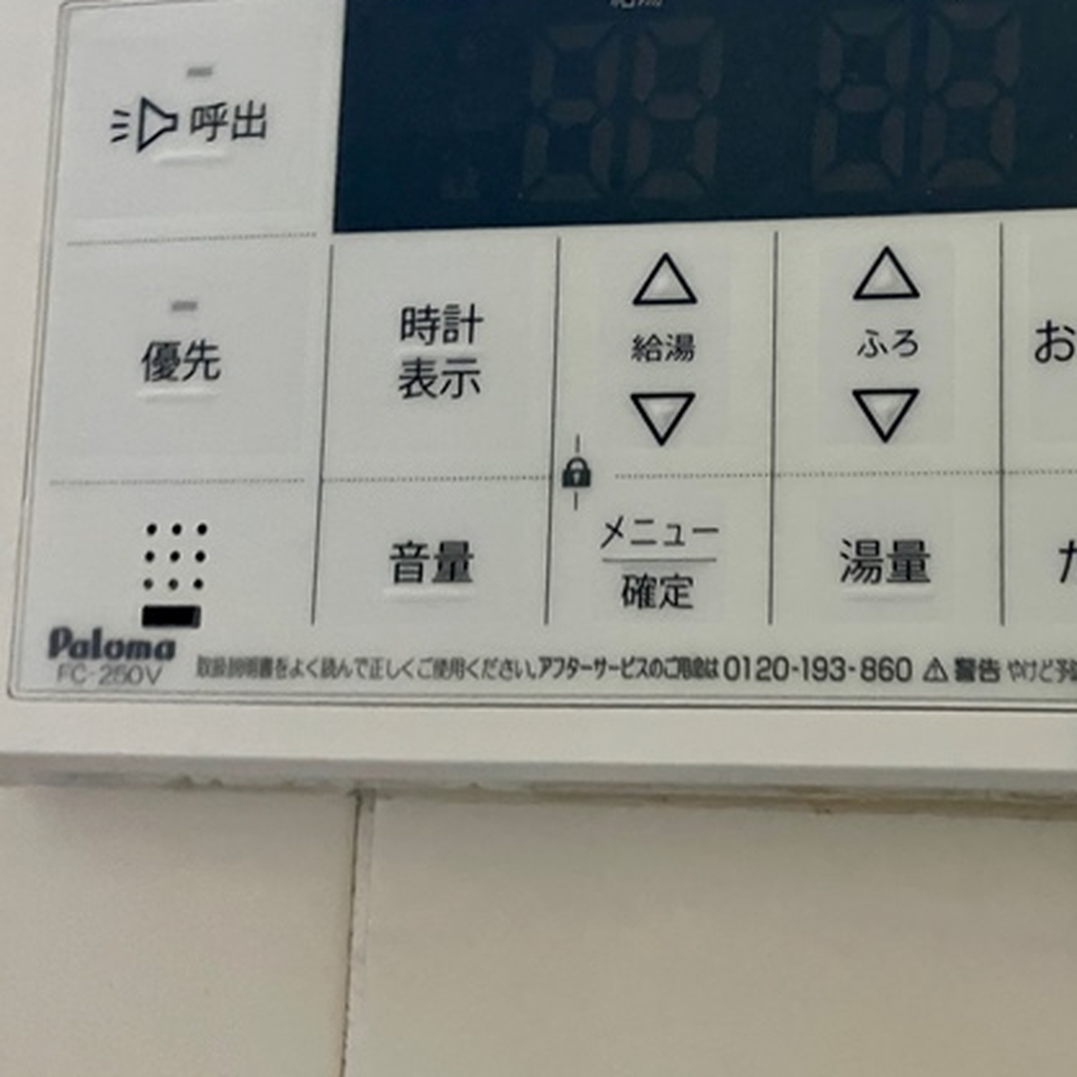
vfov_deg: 37.5
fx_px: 1584
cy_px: 451
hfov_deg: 36.4
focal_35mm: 45
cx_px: 850
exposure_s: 1/32
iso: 400
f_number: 1.8
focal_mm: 3.99
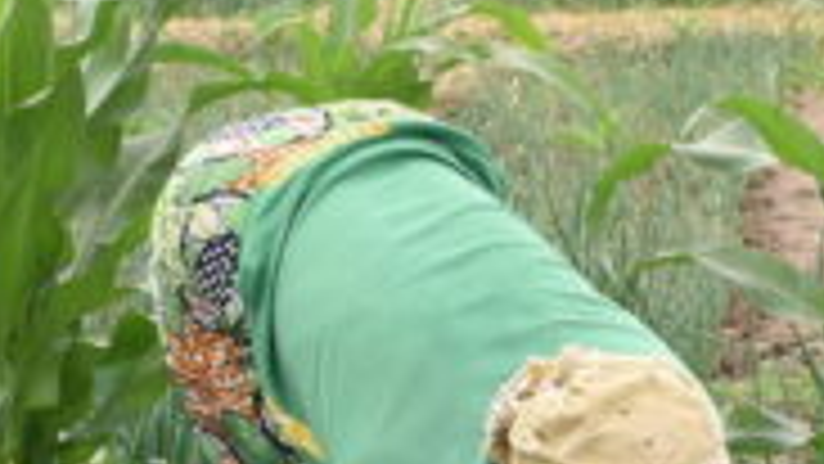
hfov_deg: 10.2
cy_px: 421
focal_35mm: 211
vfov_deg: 5.7
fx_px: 4611
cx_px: 599
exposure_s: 1/250
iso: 200
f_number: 8
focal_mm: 24
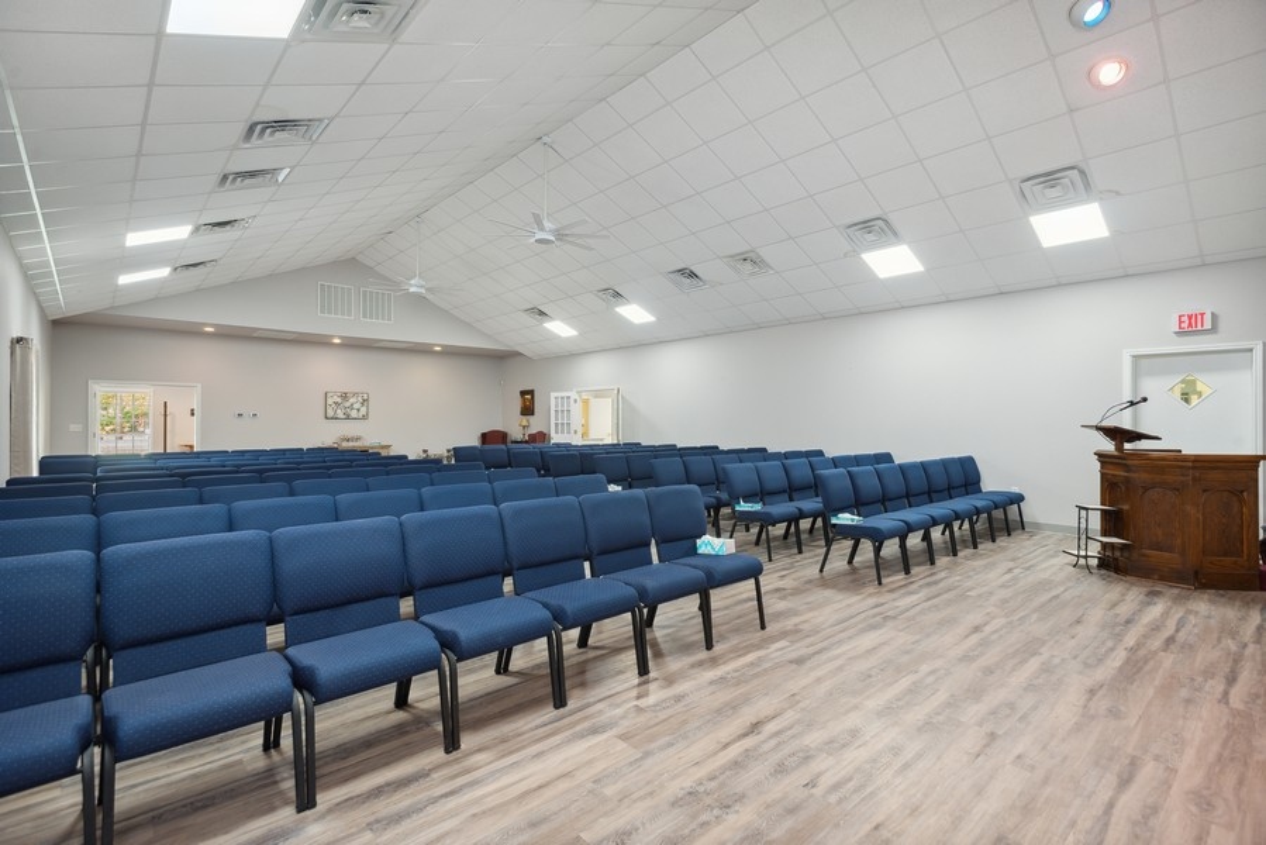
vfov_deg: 70.5
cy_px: 422
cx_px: 633
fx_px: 598
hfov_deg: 93.3
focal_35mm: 17
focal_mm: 17
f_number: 8
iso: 400
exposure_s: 1/15
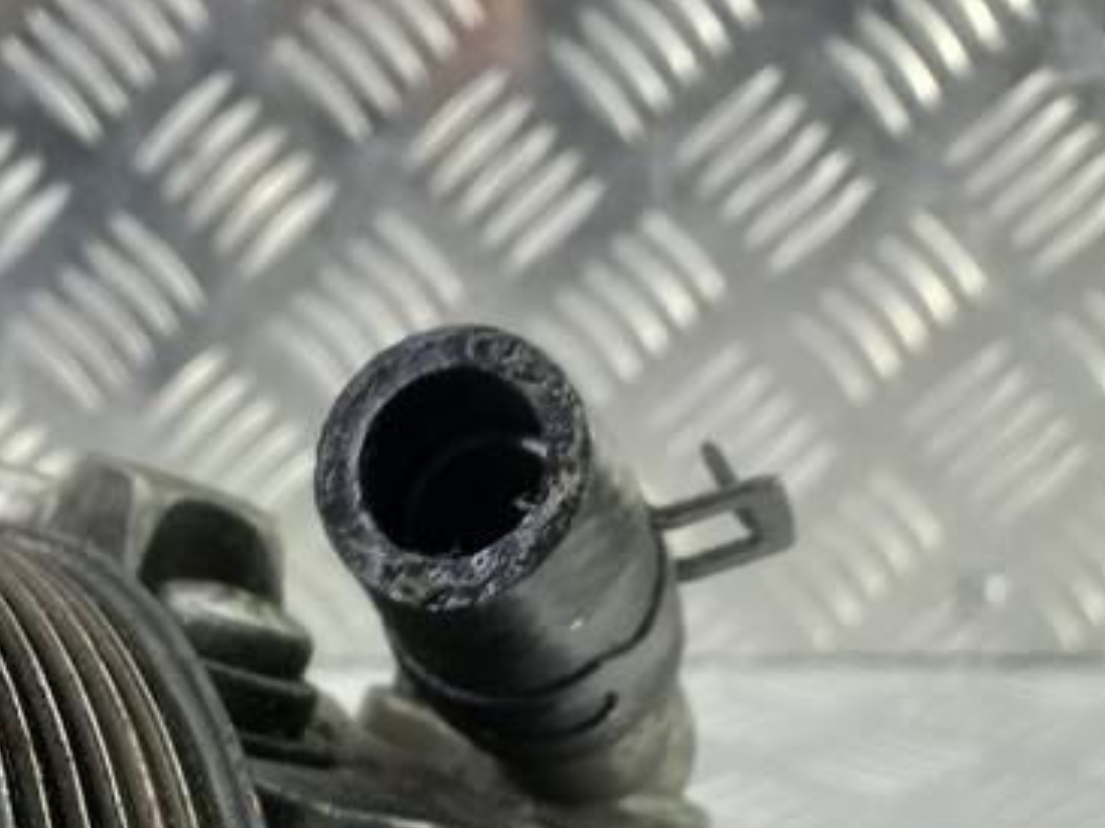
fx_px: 2233
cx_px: 88
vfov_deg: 19.1
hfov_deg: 26.7
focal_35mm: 70
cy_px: 1133
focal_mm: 4.6
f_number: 1.8
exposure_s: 1/50
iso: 160
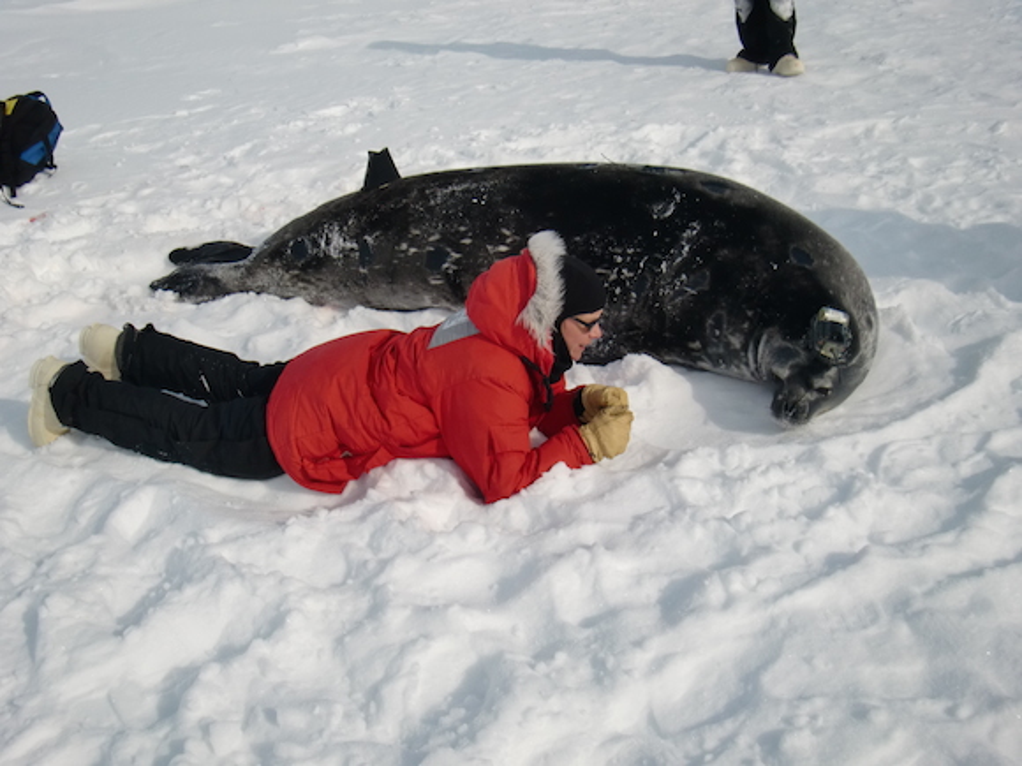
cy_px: 383
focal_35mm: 38
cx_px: 511
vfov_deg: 37.7
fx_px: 1122
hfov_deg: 49.0
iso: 64
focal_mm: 6.66
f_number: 8.9
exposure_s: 1/400
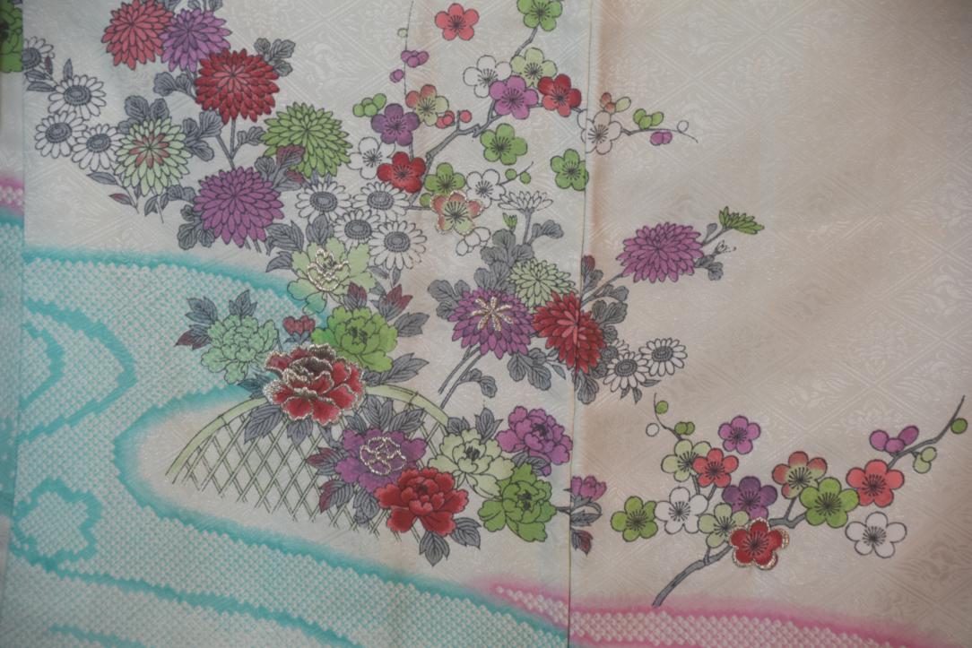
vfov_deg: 10.2
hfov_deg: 15.2
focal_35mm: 135
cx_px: 486
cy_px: 324
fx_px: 3645
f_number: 5.6
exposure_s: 1/100
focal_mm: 90
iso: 400
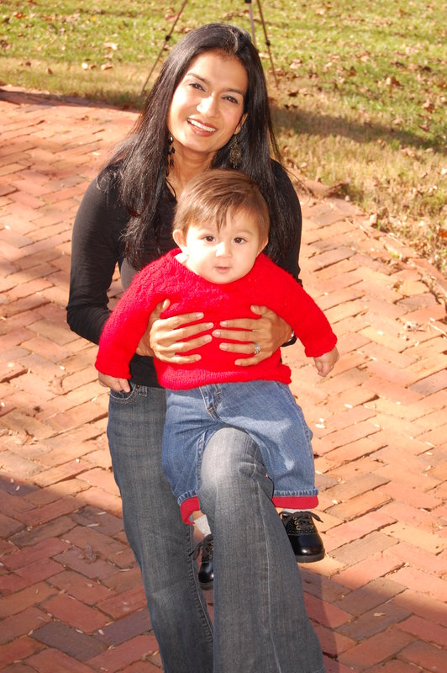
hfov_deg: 16.5
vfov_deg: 24.6
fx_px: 1539
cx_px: 224
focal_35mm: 82
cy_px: 336
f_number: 8
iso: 400
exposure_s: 1/250
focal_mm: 55
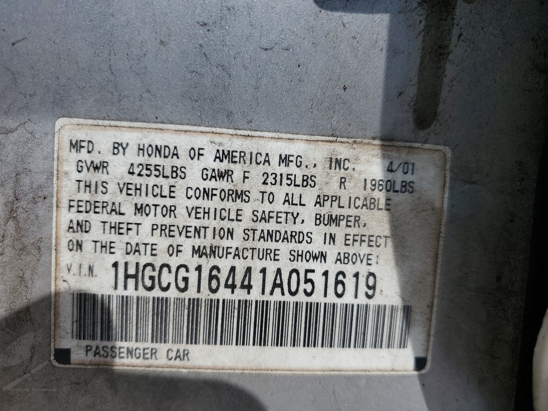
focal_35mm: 26
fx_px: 412
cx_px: 274
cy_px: 206
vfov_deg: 53.1
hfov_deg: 67.3
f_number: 1.5
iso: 50
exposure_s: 1/5000
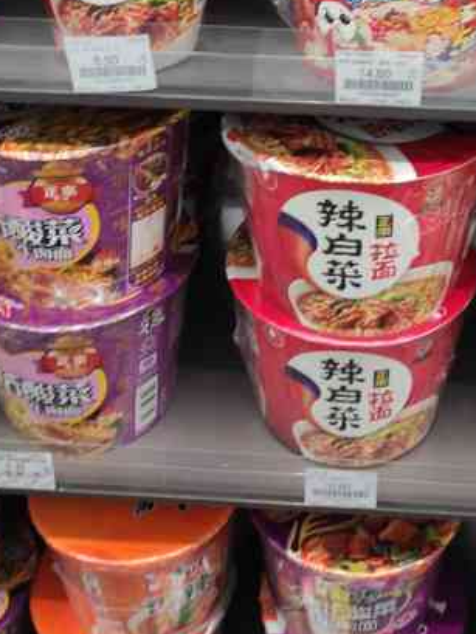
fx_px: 1045
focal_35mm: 57
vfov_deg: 31.7
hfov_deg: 25.6
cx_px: 299
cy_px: 29
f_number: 1.89
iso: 158
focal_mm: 5.43
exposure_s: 1/33
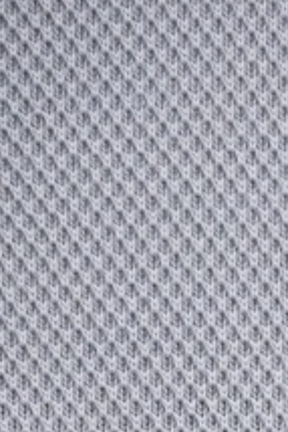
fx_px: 9512
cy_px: 1490
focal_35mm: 794
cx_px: 1053
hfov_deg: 1.7
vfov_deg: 2.6
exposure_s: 1/250
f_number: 4
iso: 1000
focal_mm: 70
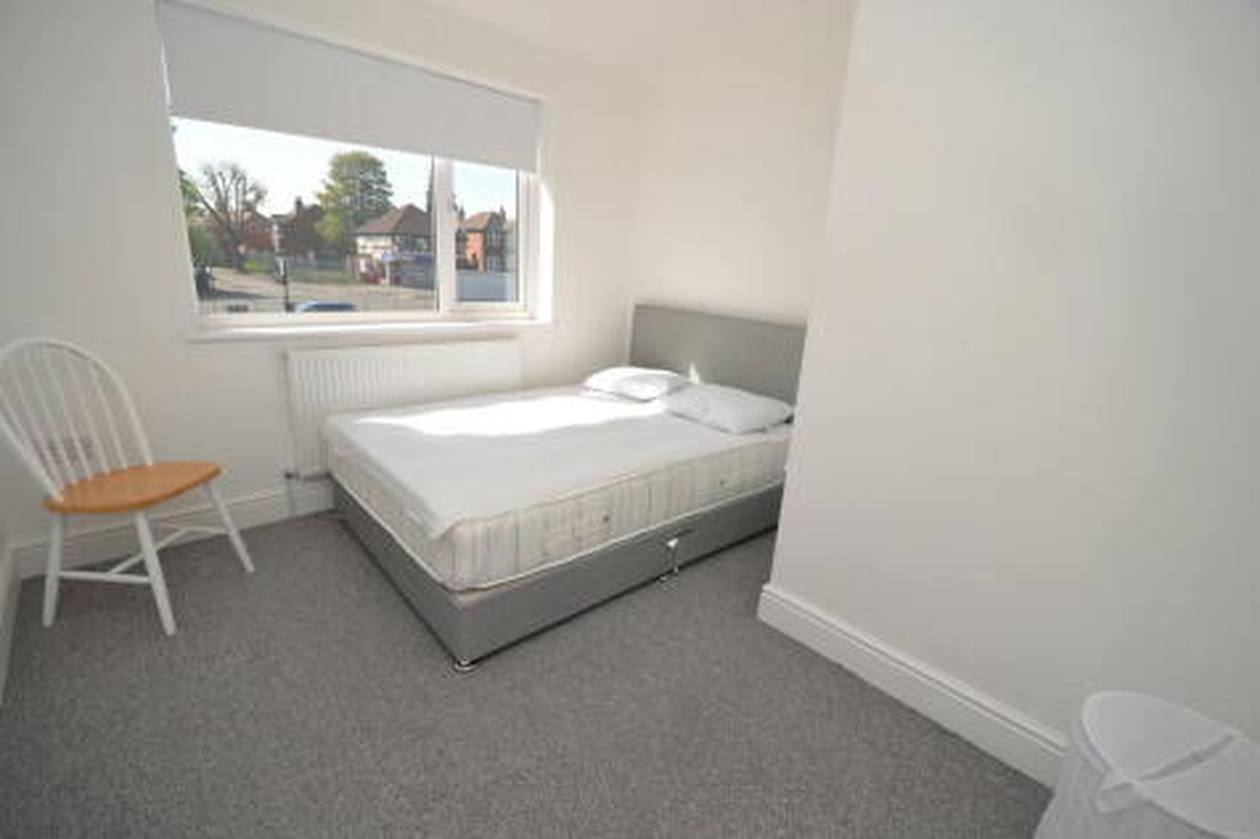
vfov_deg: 77.3
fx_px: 525
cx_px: 630
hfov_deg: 100.4
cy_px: 420
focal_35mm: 15
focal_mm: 10
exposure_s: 1/200
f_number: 7.1
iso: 100
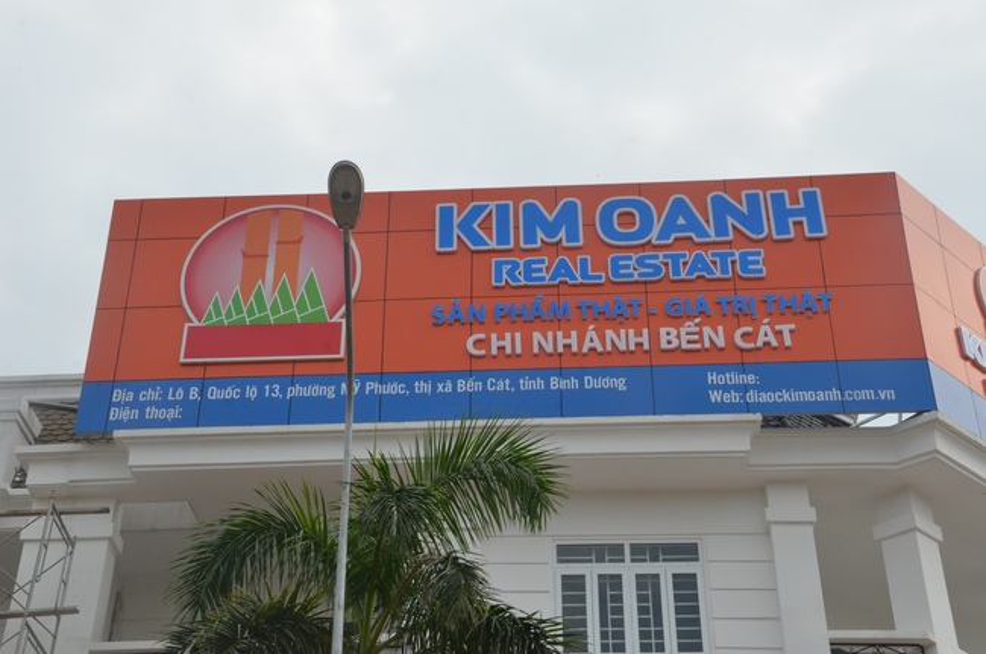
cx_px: 493
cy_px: 327
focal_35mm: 60
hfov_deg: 33.5
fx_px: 1640
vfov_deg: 22.5
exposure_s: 1/800
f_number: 14
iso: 1000
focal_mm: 40
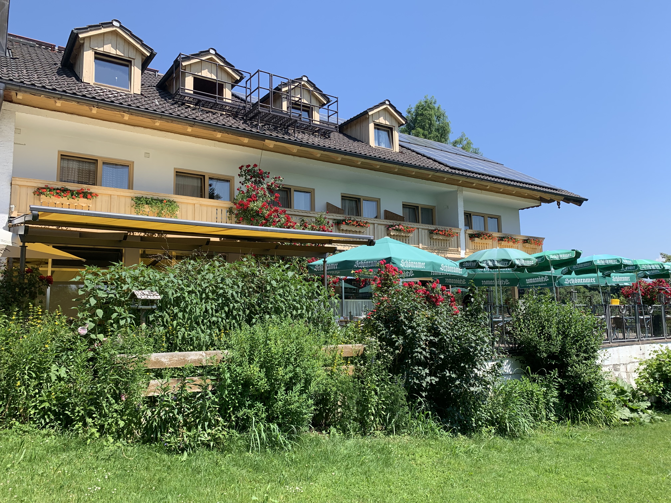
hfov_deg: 67.3
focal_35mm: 26
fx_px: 504
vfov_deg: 53.1
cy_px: 252
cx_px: 336
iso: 25
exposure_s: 1/1536
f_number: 1.8
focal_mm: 4.25
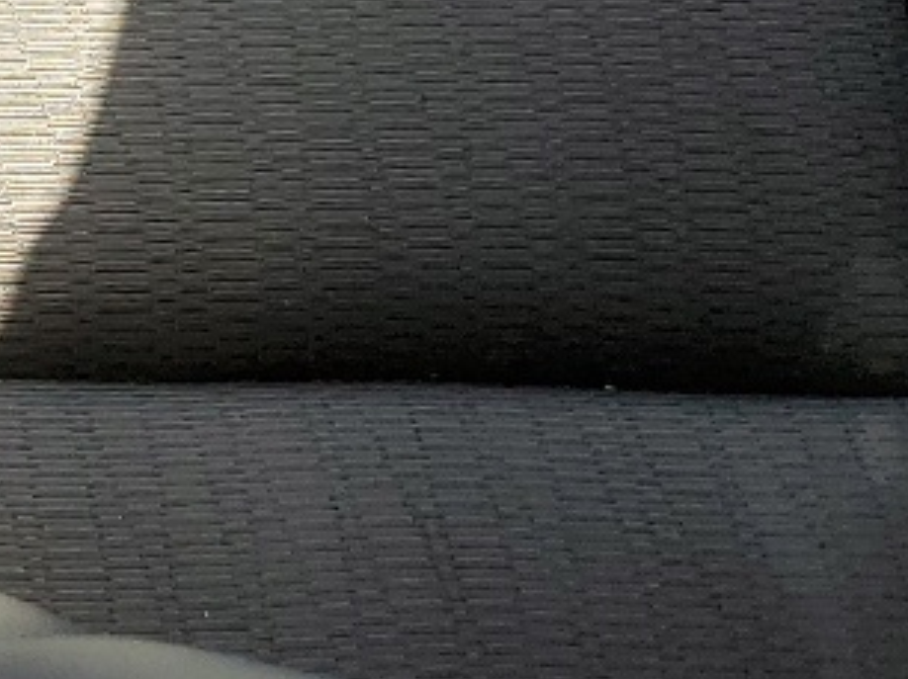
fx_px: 3565
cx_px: -1110
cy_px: -1088
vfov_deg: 9.4
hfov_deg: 12.2
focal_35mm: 136
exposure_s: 1/169
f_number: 1.5
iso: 50
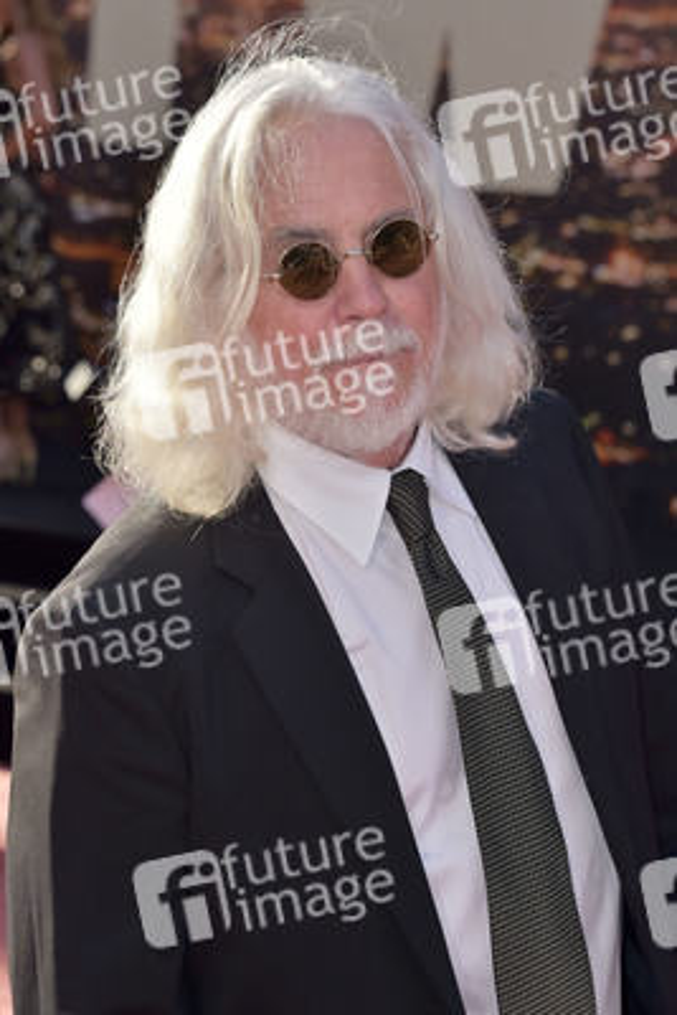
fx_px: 2762
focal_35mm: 98
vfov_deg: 20.8
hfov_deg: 14.0
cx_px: 338
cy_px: 508
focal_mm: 98
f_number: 7.1
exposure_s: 1/250
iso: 320
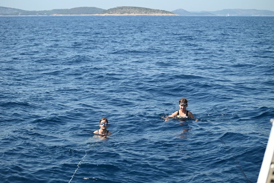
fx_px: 624
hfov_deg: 24.8
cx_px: 137
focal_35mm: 82
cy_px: 92
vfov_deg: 16.7
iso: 100
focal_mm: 82
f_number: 4.5
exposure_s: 1/640
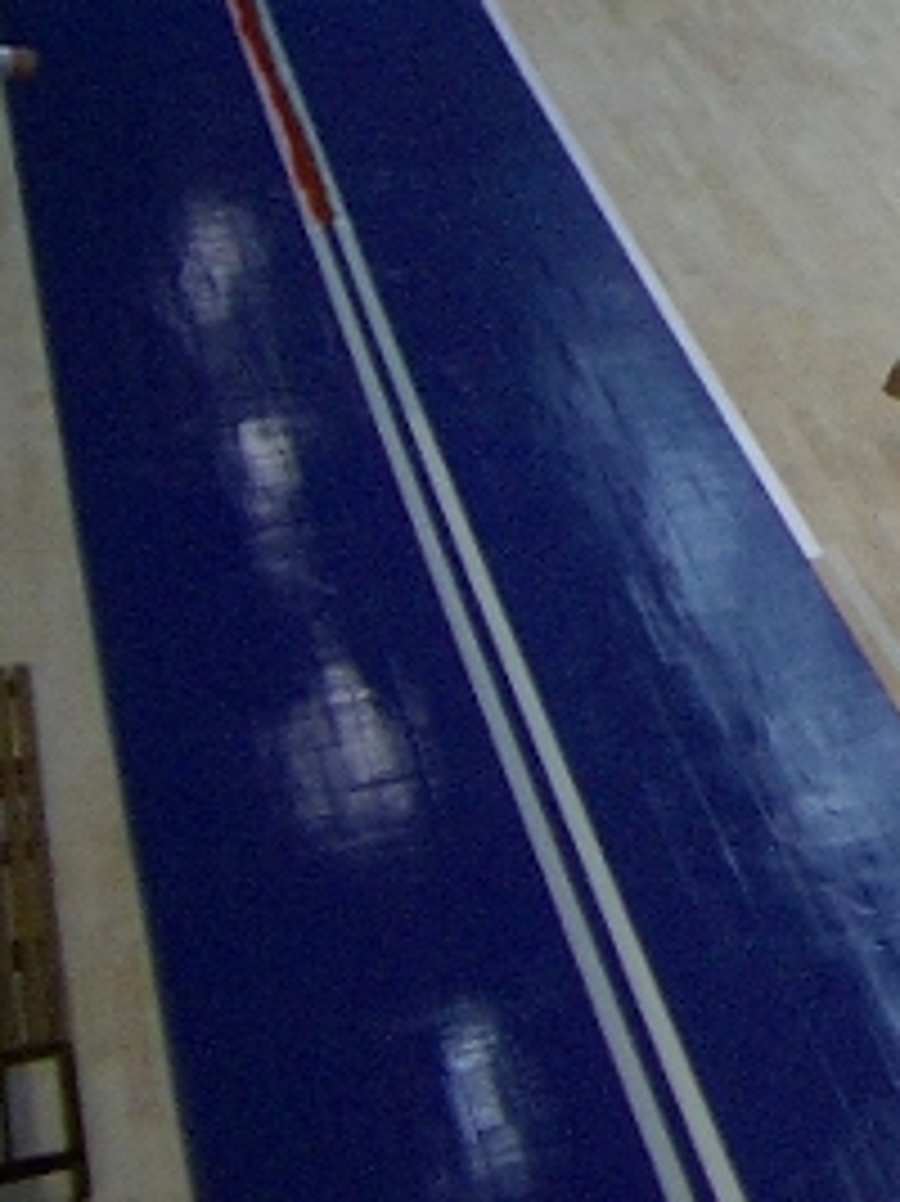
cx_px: 1881
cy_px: -151
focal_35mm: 118
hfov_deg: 11.2
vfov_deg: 16.2
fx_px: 4094
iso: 100
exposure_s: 1/125
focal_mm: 5.8
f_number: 2.6
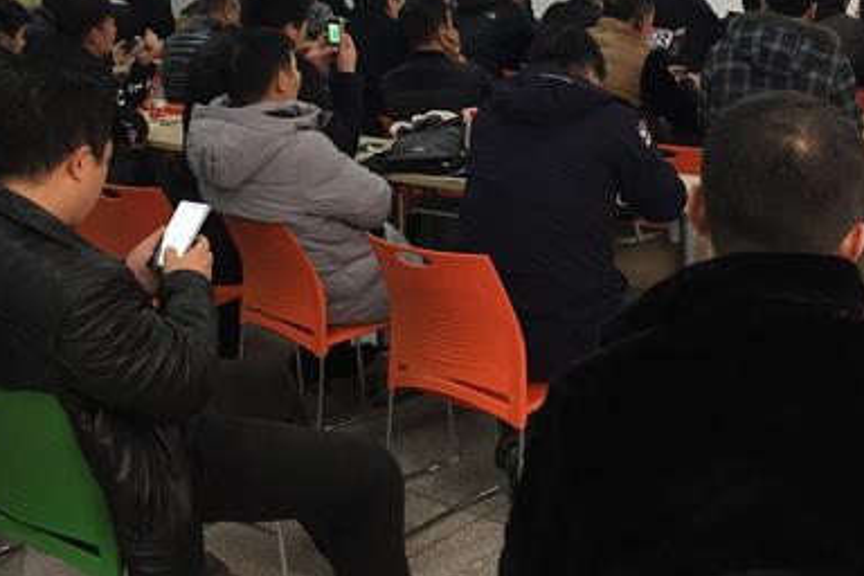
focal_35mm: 55
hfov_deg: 36.2
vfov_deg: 23.6
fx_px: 1320
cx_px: 472
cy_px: -3
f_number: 2.2
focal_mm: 4.15
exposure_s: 1/33
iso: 125
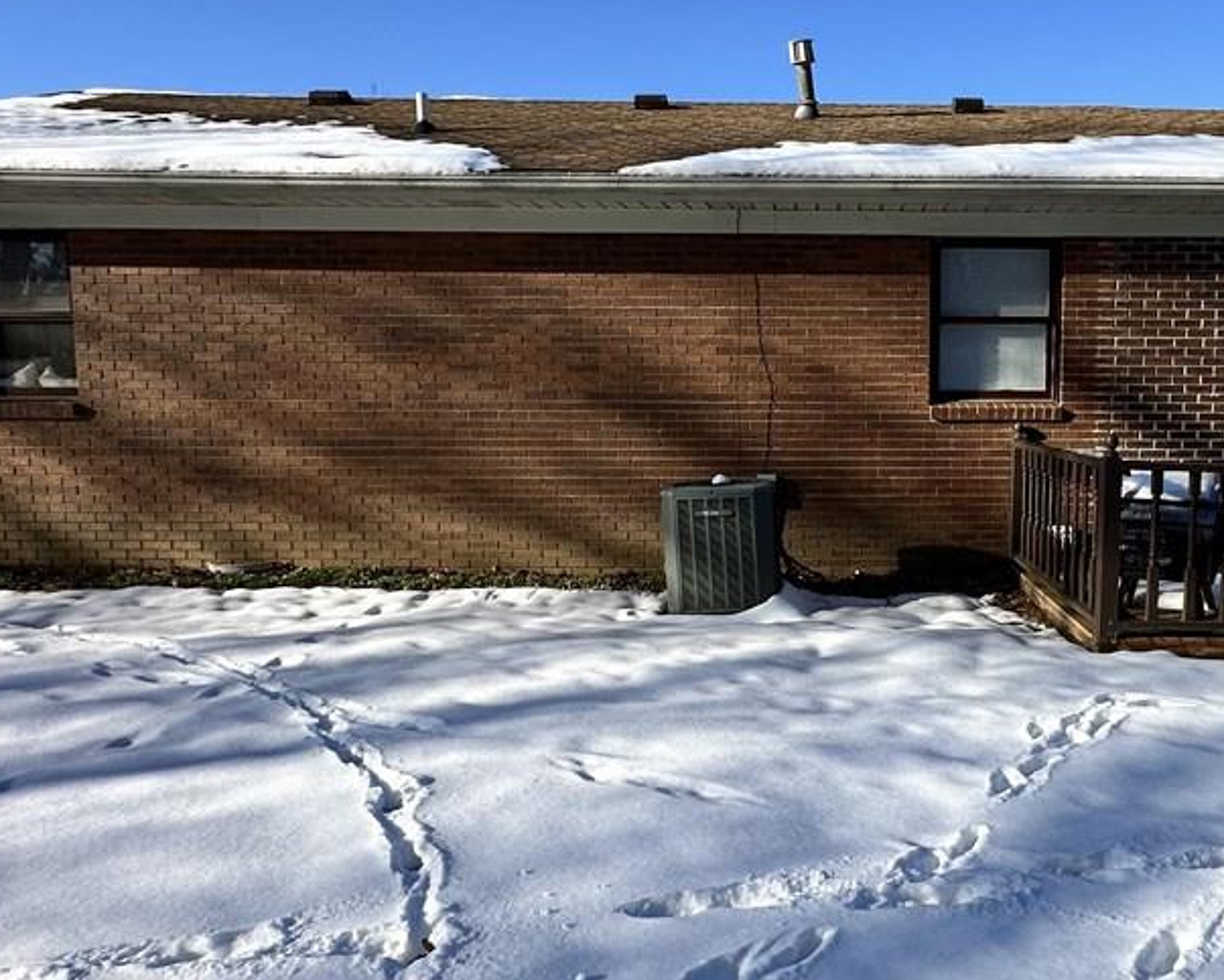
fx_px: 1051
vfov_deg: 50.0
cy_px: 495
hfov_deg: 58.5
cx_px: 855
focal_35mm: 29
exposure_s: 1/1531
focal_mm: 2.22
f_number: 2.2
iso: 40
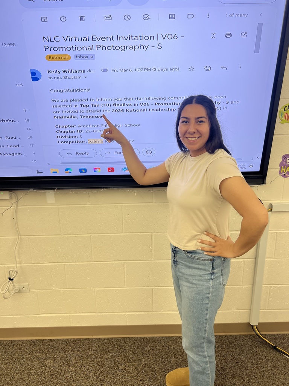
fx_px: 289
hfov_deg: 53.1
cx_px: 144
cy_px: 193
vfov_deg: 67.3
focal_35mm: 26
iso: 50
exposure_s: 1/120
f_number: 1.5
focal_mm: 5.7
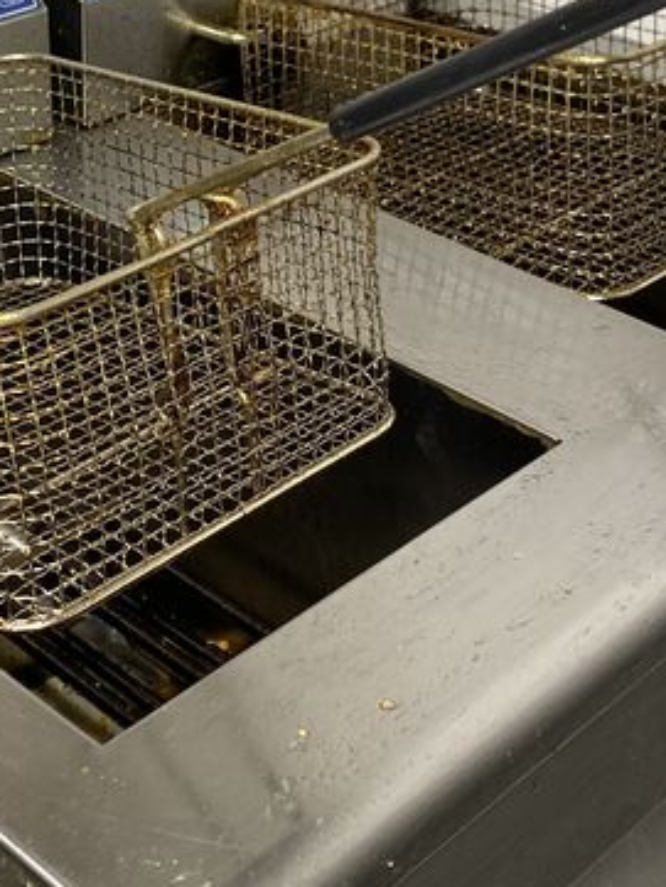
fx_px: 1846
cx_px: 197
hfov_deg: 20.3
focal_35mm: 72
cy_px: 197
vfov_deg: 26.6
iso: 125
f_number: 1.8
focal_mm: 4.25
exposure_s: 1/100
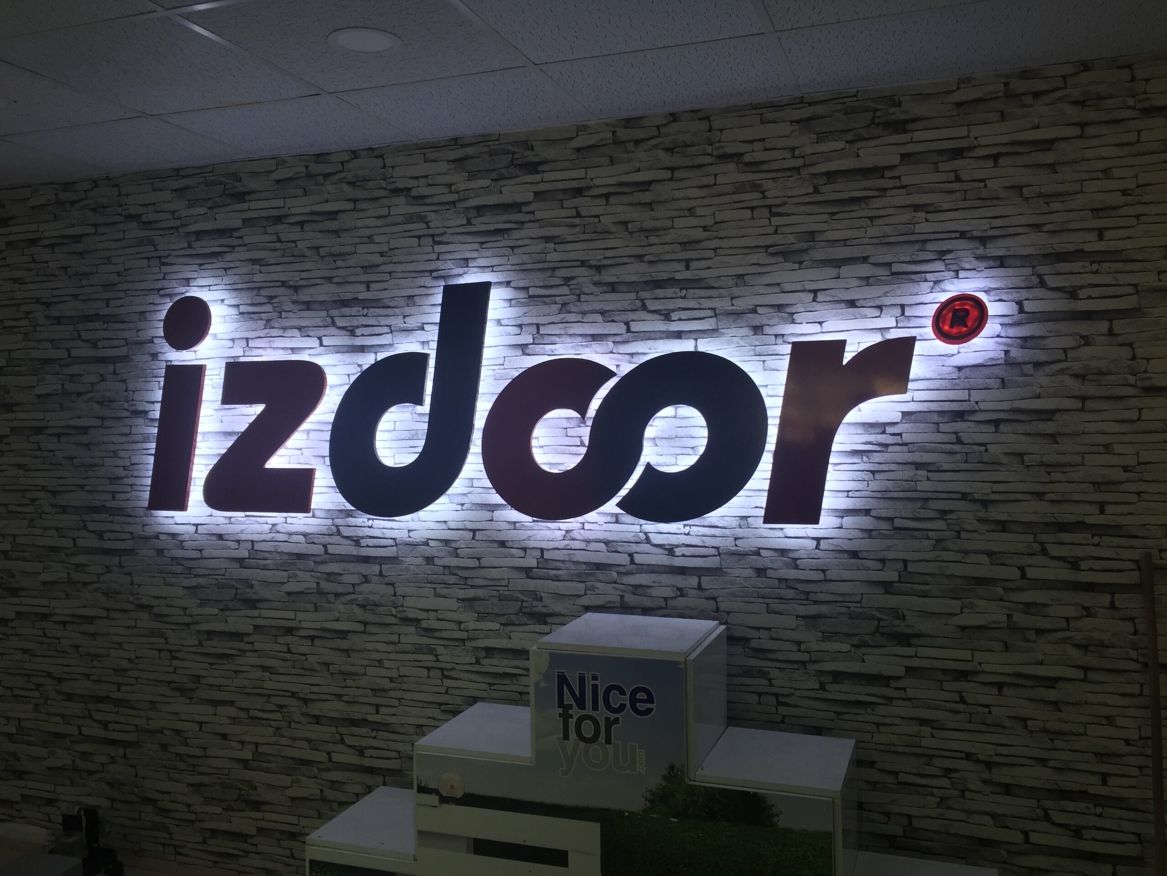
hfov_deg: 61.7
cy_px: 438
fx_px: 978
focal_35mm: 29
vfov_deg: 48.2
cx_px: 584
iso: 40
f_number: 2.2
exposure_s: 1/50
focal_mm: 4.15
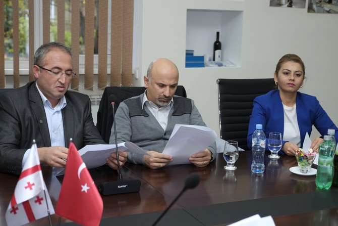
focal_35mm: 58
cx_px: 169
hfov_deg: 34.5
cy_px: 113
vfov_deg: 23.4
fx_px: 545
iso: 800
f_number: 2.8
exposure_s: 1/125
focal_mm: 38.8
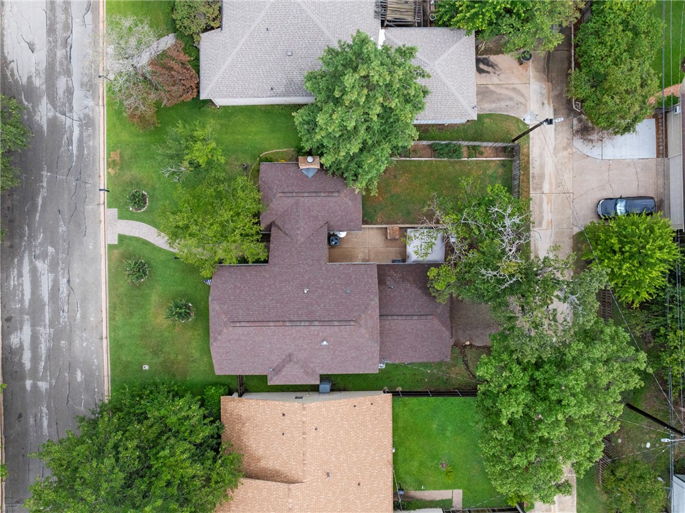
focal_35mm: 24
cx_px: 342
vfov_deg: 56.7
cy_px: 256
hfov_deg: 71.6
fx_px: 474
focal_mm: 12.29
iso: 400
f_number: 3.5
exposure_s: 1/3200
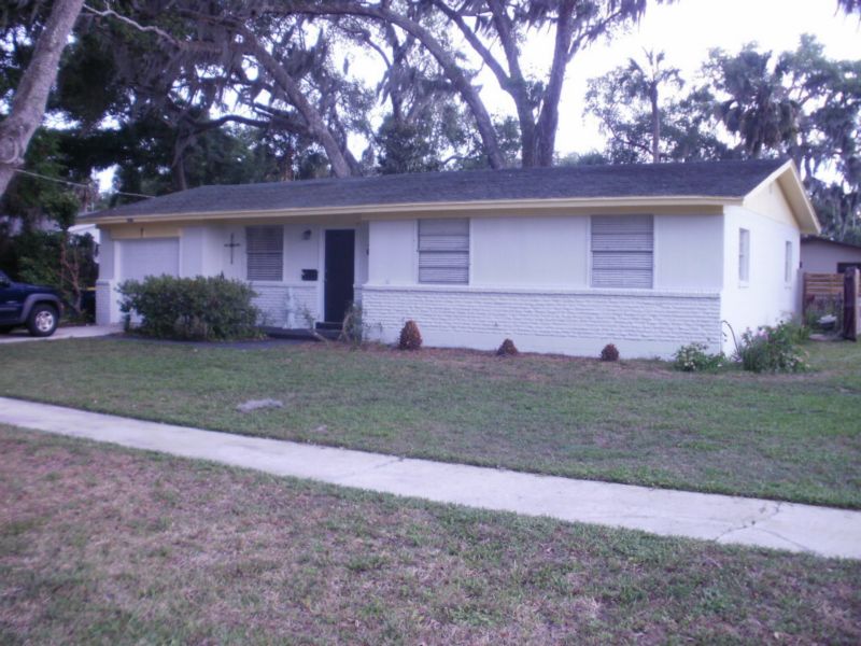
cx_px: 430
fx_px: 895
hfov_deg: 51.4
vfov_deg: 39.7
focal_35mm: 36
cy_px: 323
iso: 100
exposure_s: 1/125
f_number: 3.5
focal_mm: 6.3
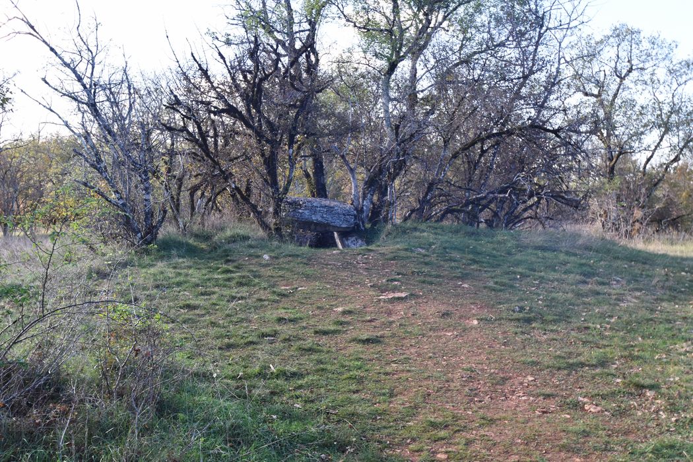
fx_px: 693
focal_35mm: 36
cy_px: 231
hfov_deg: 53.1
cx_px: 346
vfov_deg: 36.9
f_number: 6.3
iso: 400
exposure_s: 1/160
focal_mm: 24
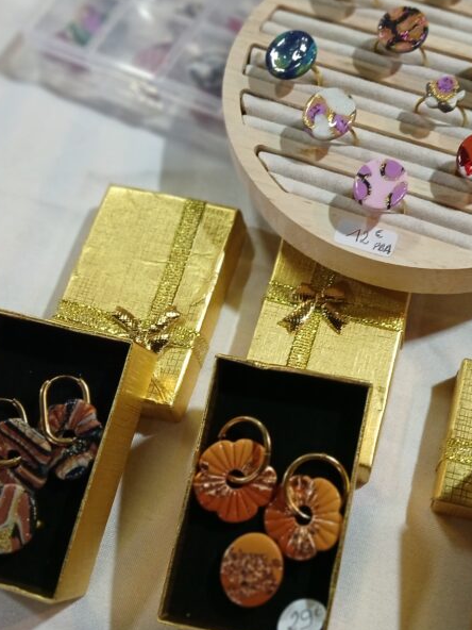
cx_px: 327
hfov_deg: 31.8
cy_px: 336
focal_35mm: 45
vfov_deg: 42.1
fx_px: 818
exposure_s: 1/33.3
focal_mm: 3.98
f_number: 1.8
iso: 250
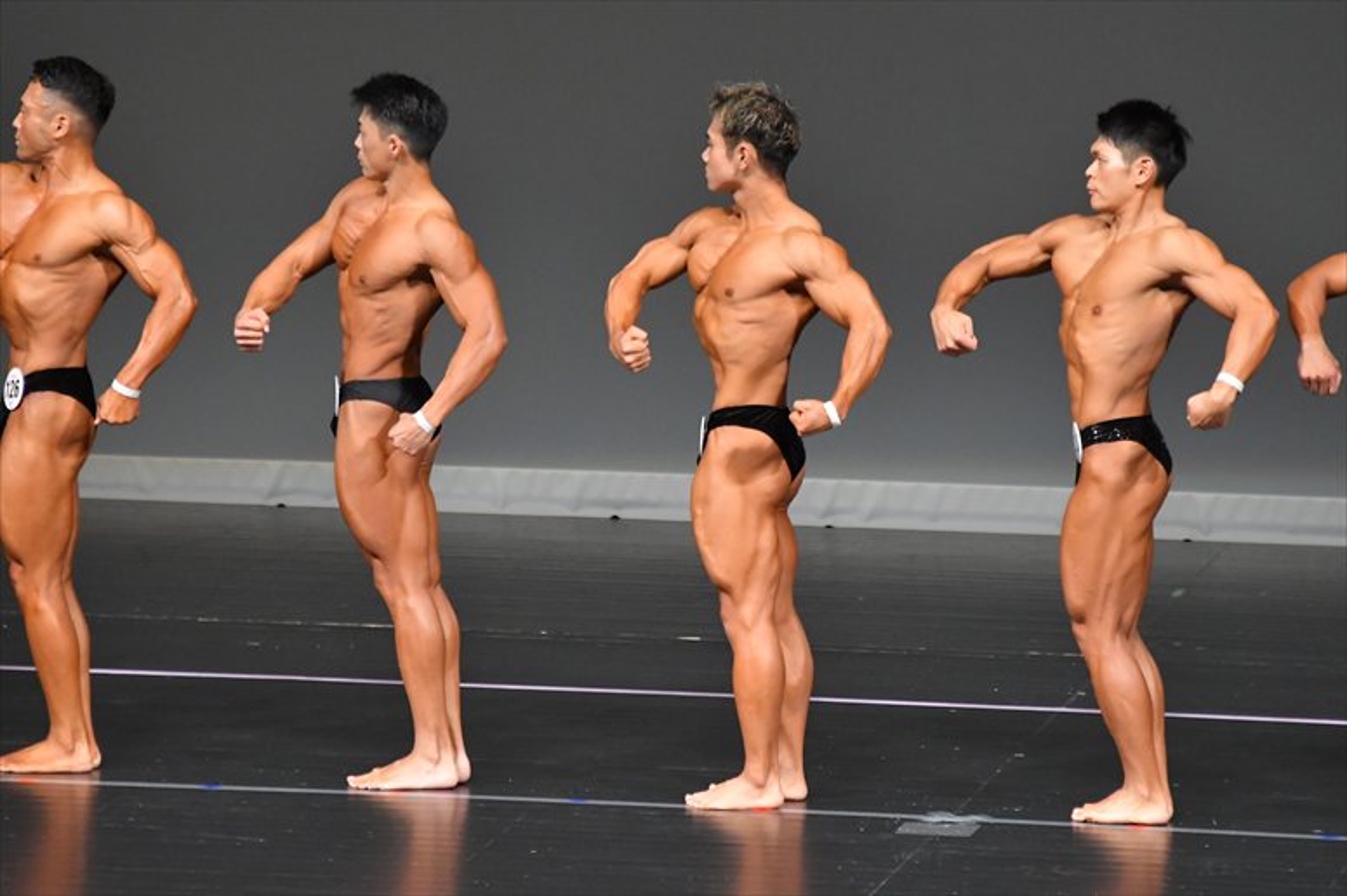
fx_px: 11781
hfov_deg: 6.5
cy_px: 448
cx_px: 674
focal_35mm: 315
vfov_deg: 4.4
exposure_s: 1/400
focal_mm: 210
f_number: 5.6
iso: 5000
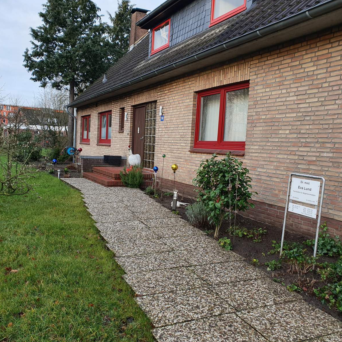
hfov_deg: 52.4
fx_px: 347
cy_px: 171
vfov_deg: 52.5
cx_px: 151
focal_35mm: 31
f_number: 2.4
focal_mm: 4.32
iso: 50
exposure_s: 1/215
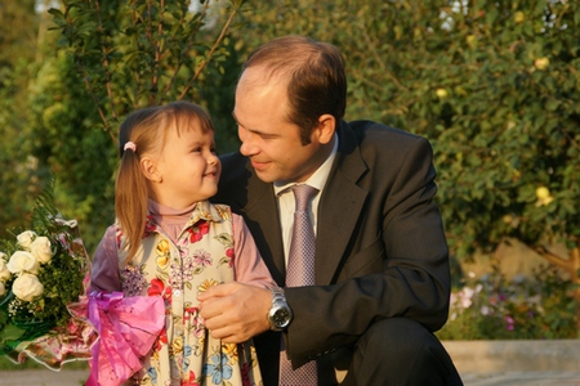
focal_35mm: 150
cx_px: 290
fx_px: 2416
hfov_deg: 13.7
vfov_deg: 9.1
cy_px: 193
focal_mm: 100
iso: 200
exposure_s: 1/160
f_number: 6.3
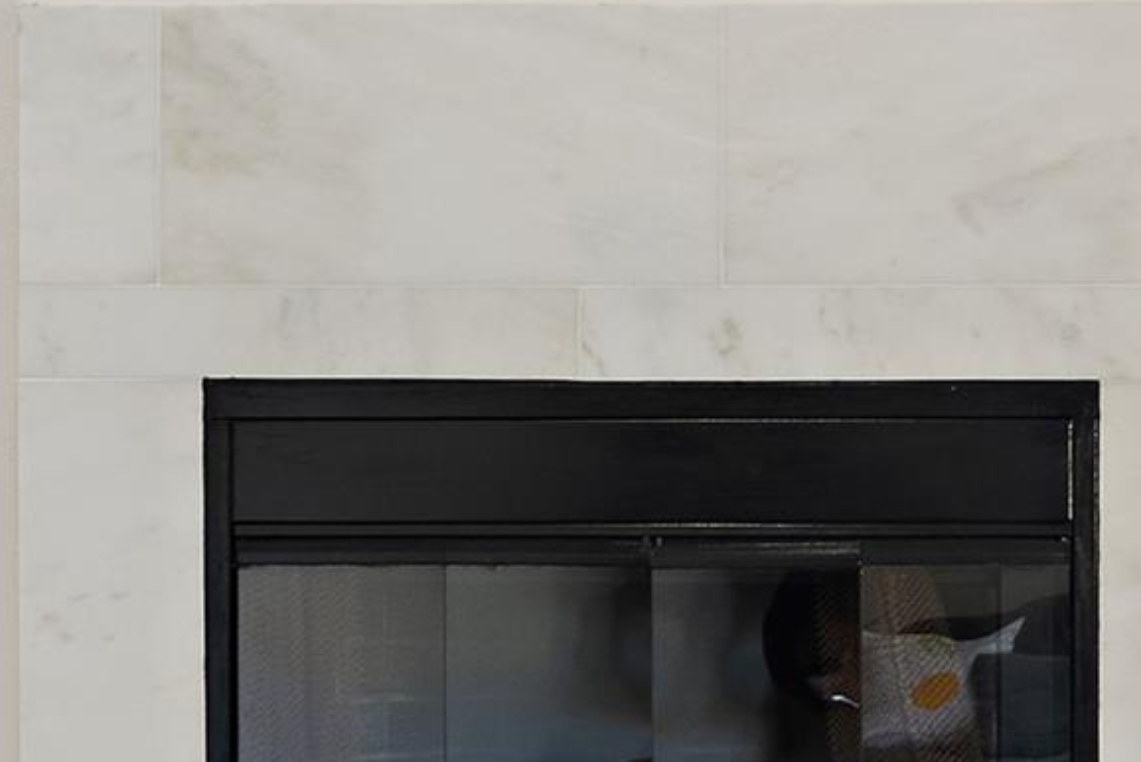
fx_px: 3773
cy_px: 681
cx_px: 667
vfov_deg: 11.5
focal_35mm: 119
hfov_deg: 17.2
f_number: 5.6
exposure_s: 1/25
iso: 1600
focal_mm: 43
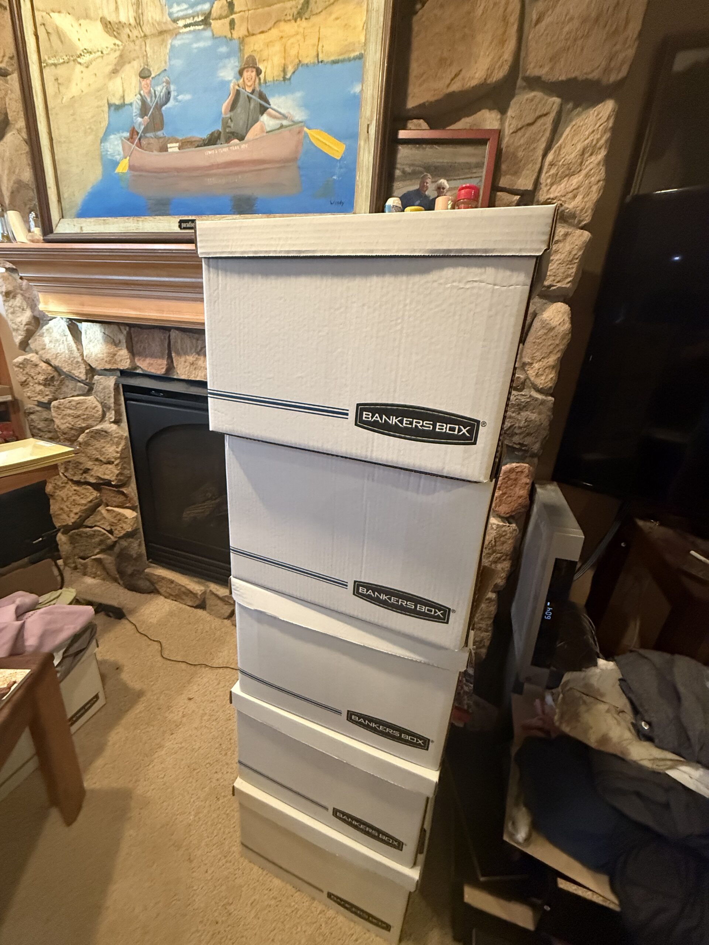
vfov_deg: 102.1
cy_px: 472
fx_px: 382
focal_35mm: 14
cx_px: 354
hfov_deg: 85.7
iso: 640
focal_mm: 2.22
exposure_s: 1/60
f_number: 2.2
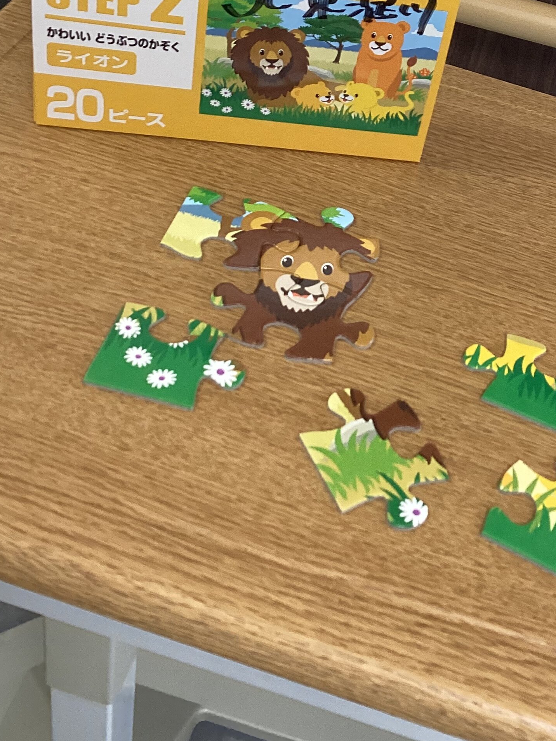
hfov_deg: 27.0
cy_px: 121
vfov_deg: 34.7
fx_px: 1135
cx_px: 441
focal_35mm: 53
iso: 125
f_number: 2.4
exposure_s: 1/50
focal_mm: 3.3
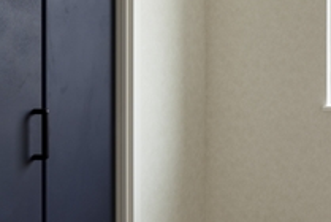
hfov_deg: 28.0
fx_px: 479
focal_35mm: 52
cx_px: 475
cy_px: 20
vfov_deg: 25.2
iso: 100
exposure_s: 1/3
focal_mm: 17
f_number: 11
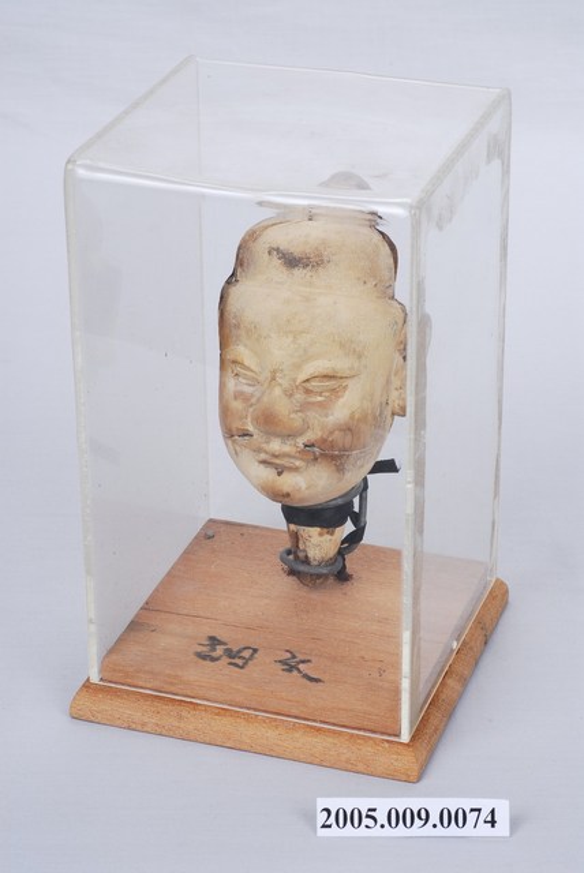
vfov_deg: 22.6
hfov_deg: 15.2
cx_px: 292
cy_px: 436
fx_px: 2185
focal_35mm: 90
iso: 100
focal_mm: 60
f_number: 25
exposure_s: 1/100
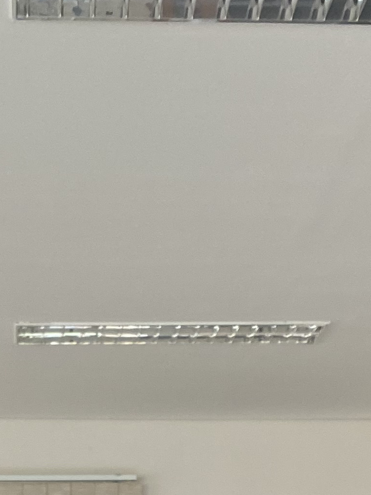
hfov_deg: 14.2
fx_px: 1472
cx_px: 24
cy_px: 913
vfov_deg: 16.0
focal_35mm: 103
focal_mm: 4.25
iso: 80
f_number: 1.8
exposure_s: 1/121
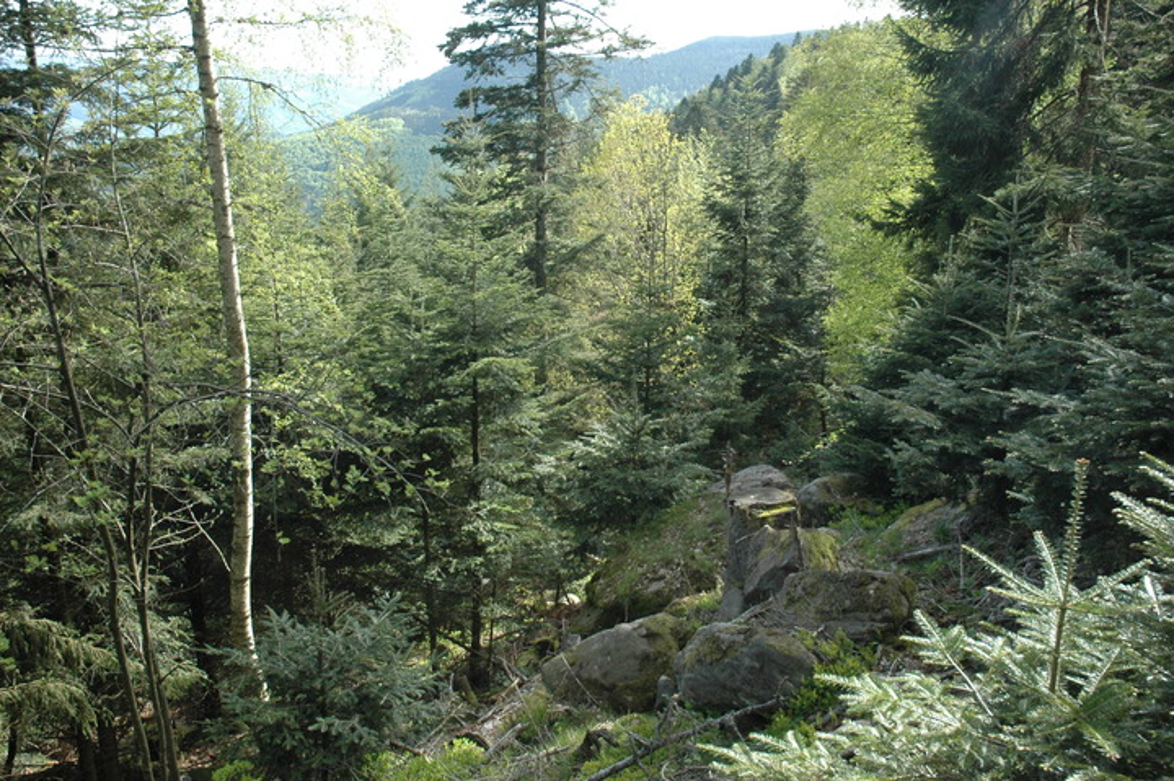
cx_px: 587
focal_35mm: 36
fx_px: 1173
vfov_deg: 36.8
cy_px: 390
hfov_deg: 53.2
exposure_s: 1/320
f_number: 9
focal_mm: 24
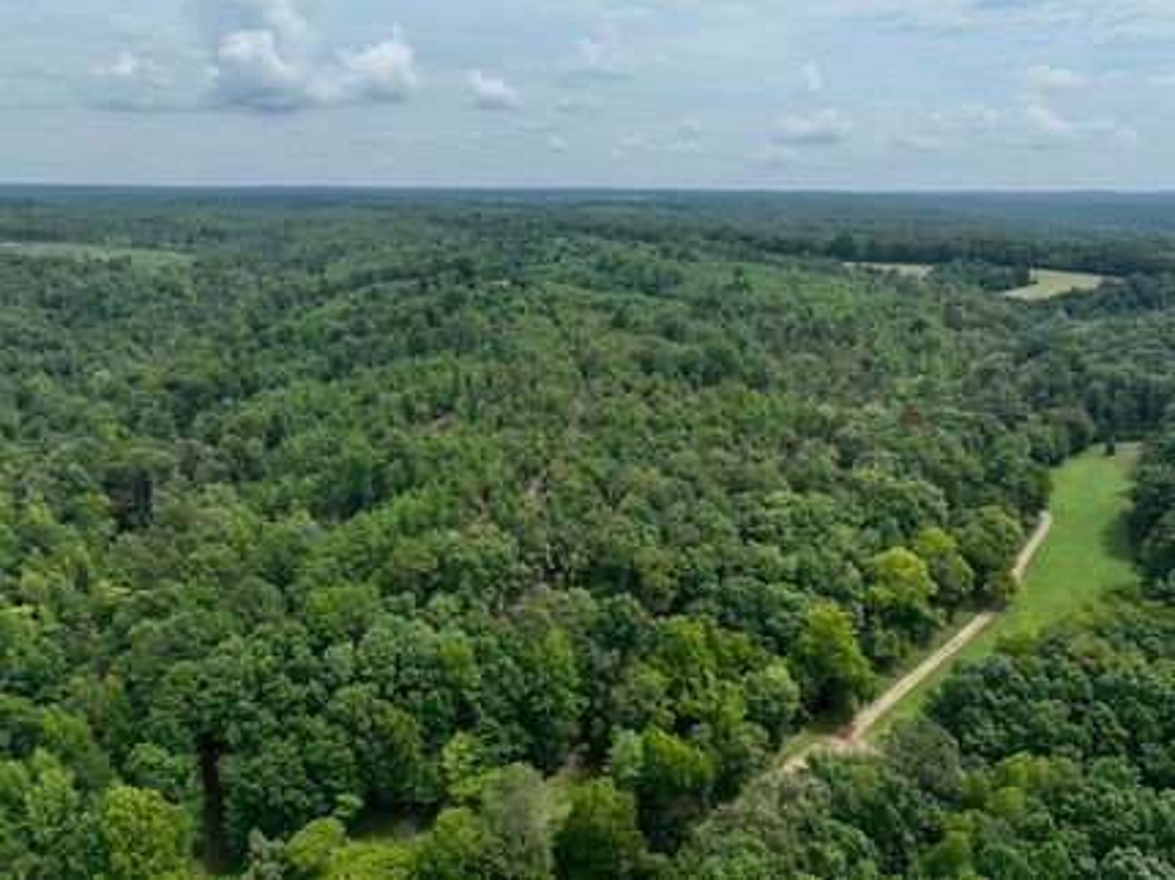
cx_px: 588
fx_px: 814
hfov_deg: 71.6
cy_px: 440
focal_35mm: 24
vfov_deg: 56.8
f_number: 2.8
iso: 130
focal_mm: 12.29
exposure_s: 1/2000
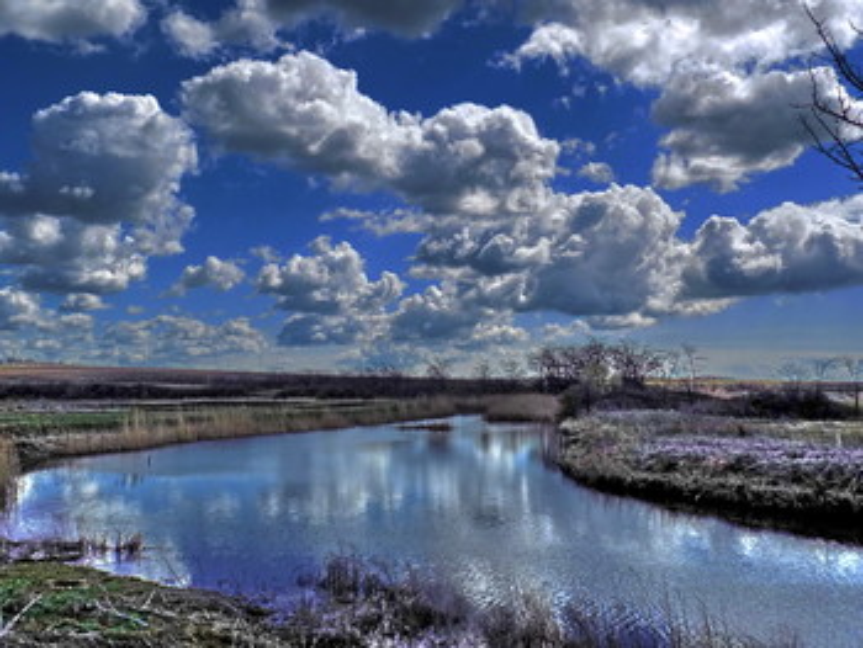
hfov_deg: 53.9
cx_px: 432
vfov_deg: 41.8
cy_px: 324
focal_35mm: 34
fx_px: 848
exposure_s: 1/250
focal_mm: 6.1
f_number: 10.9
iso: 80
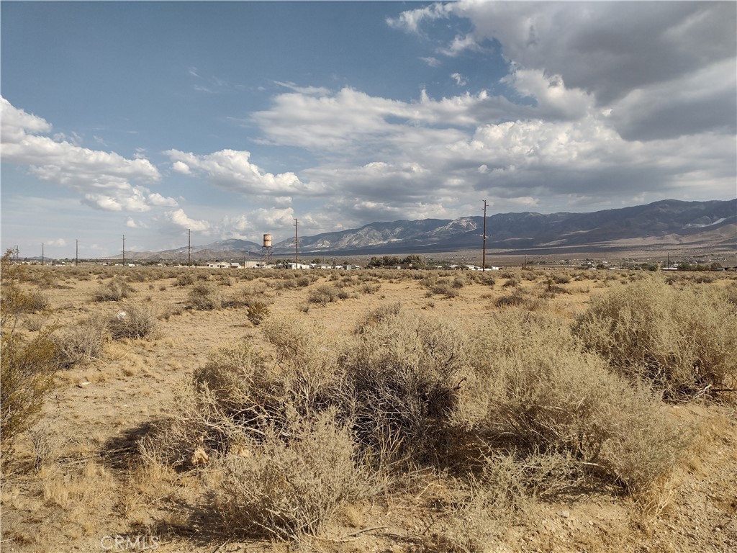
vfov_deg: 51.4
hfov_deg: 65.3
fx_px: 575
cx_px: 368
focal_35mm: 27
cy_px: 276
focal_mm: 4.71
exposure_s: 1/2434
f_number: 1.7
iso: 100
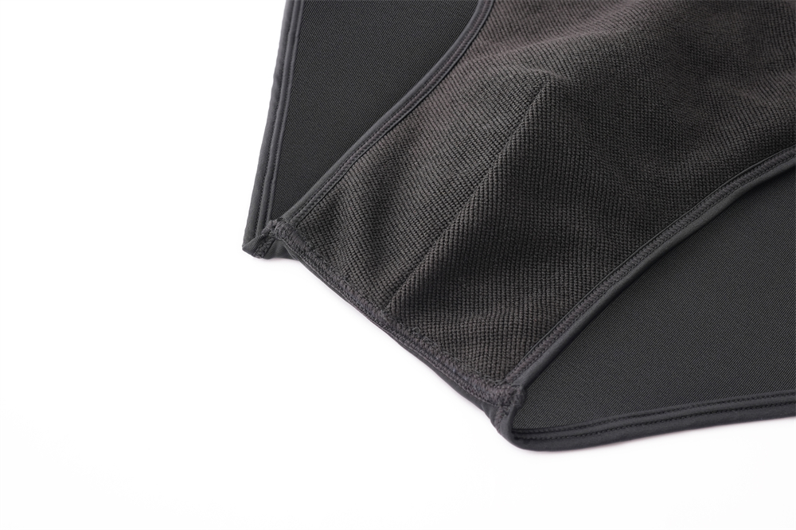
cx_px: 398
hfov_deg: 54.5
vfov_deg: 37.8
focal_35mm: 35
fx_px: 774
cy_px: 265
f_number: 10
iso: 200
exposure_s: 1/100
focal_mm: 35
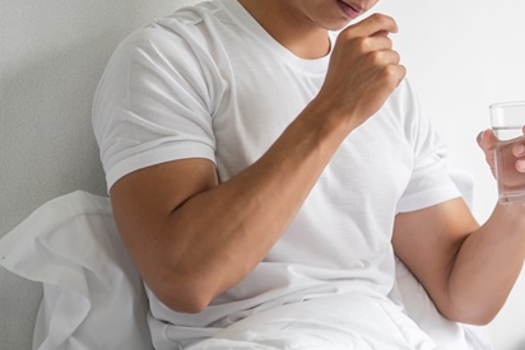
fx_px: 2407
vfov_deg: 8.3
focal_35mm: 165
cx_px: 494
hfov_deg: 12.3
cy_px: 134
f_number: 2
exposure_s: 1/200
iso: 400
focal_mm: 85
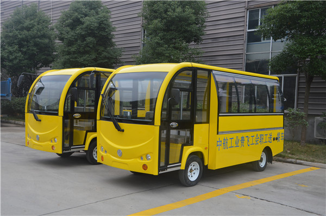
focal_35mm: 39
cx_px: 163
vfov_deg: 34.1
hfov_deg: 49.6
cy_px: 108
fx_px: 353
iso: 220
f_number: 5.6
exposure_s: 1/125
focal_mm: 26
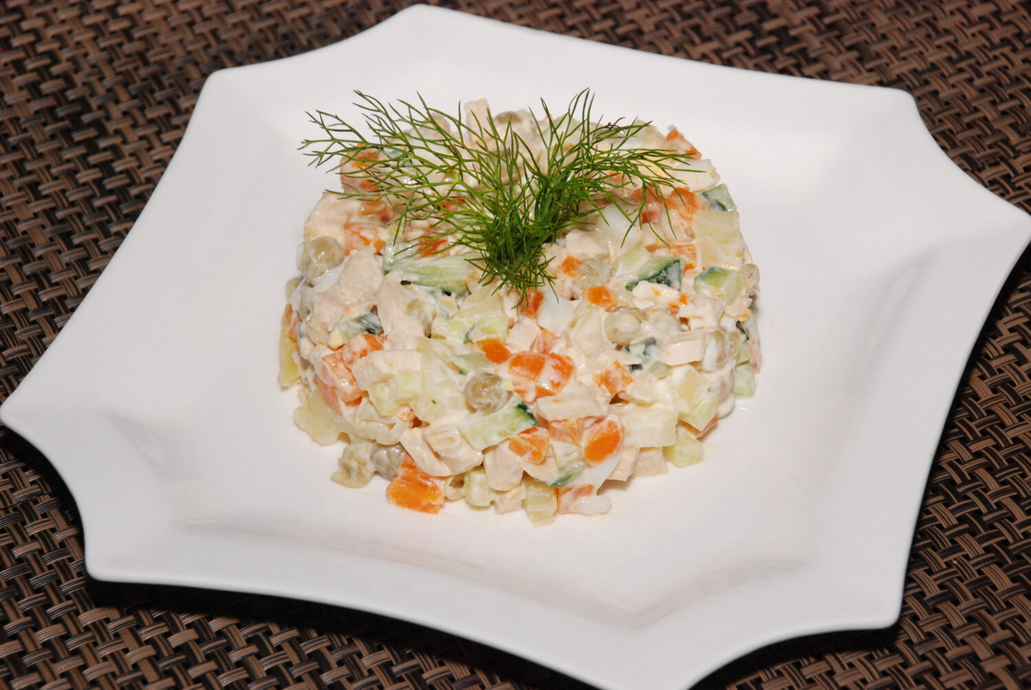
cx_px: 516
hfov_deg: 13.7
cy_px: 345
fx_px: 4301
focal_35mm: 150
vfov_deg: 9.2
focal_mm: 100
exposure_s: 1/800
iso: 1250
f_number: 9
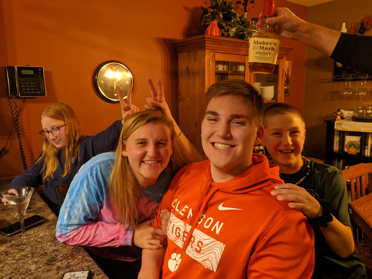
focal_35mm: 27
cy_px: 140
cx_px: 186
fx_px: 290
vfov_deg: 51.4
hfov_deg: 65.3
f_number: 1.8
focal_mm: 4.44
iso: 372
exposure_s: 1/40.1
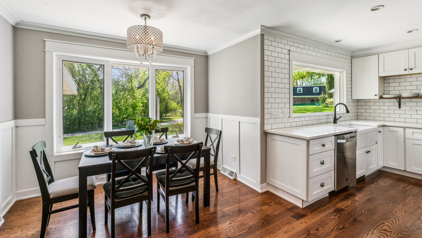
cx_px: 206
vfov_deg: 66.9
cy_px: 105
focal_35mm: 16
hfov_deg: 99.3
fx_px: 179
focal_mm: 14
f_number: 13
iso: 400
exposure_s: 1/25
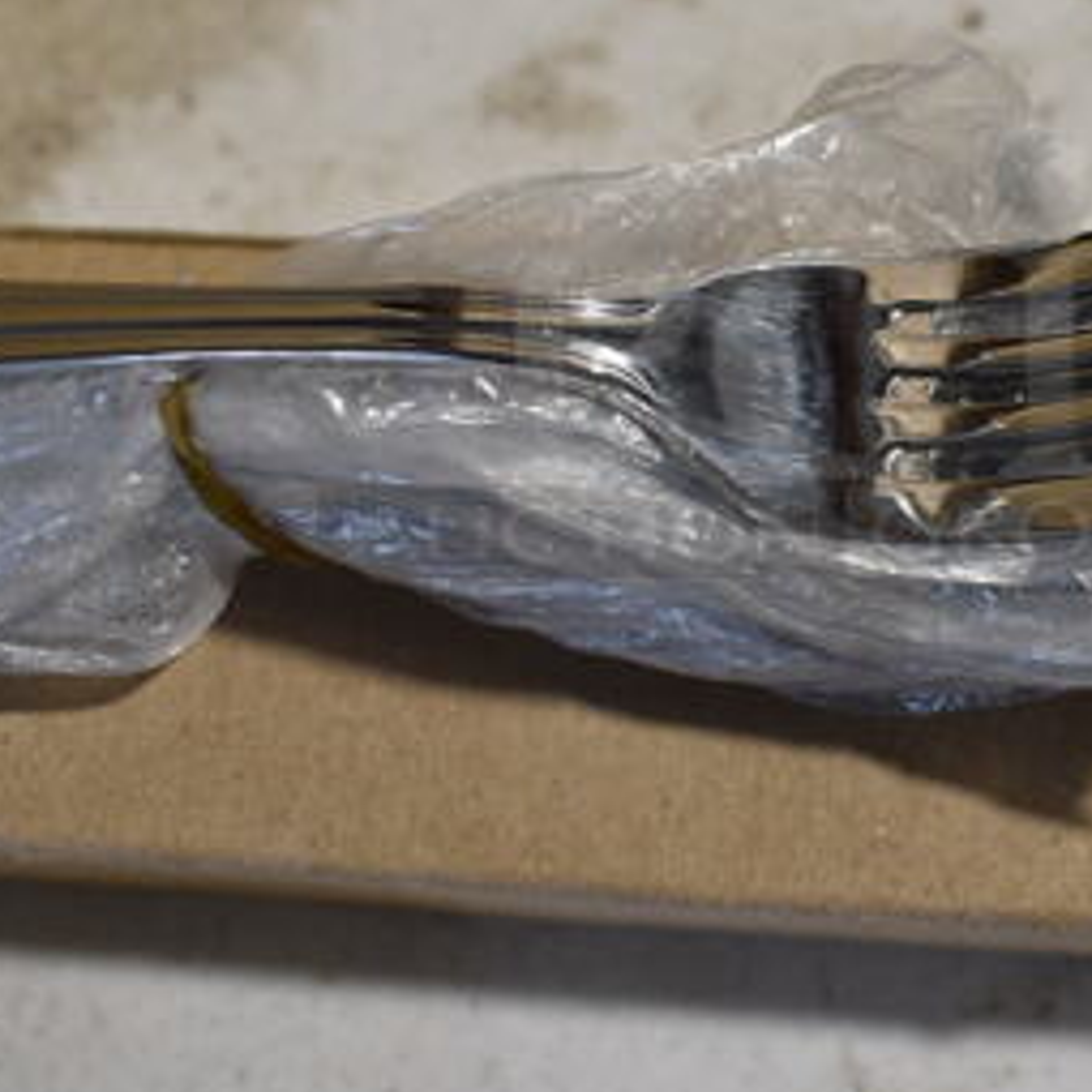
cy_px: 351
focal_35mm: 55
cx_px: 797
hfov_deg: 30.6
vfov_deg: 30.8
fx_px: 1963
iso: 800
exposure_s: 1/60
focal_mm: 18
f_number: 5
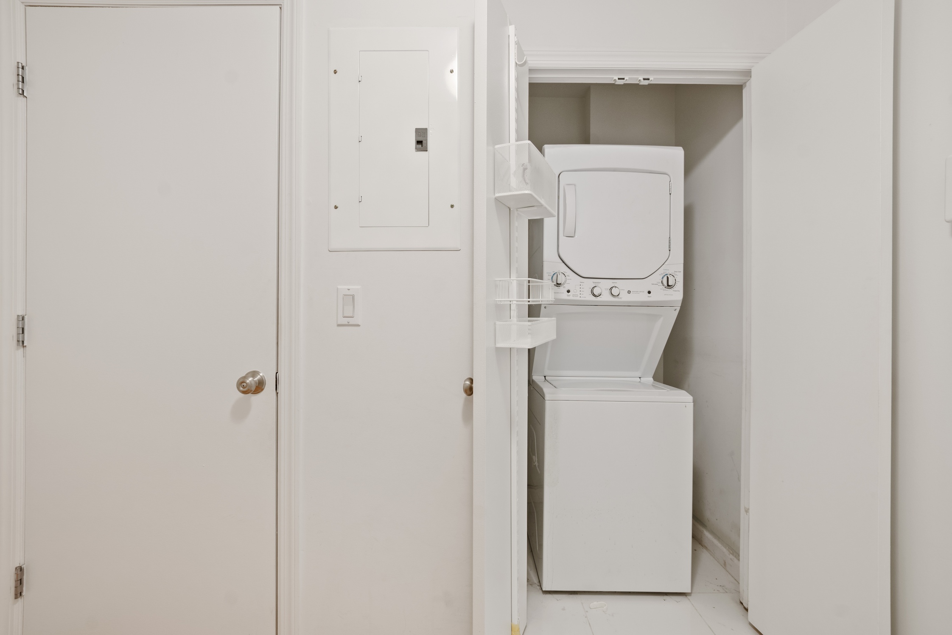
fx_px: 397
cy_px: 318
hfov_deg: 100.4
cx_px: 476
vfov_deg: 77.3
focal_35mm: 15
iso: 200
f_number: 8
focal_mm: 10
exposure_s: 1.5
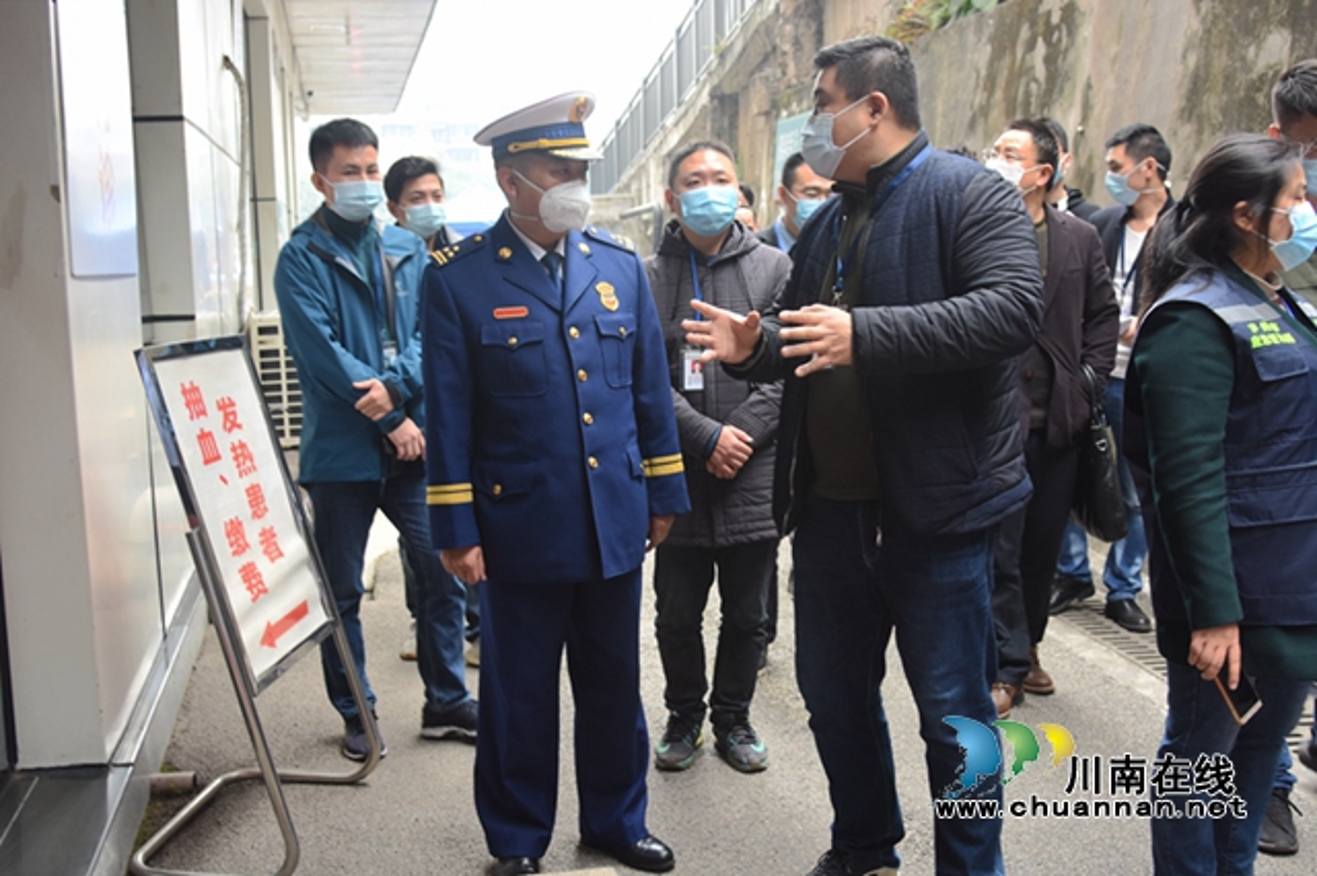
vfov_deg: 36.8
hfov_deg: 53.2
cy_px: 438
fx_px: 1316
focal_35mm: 36
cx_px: 658
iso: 640
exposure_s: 1/40
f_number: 4
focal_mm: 24
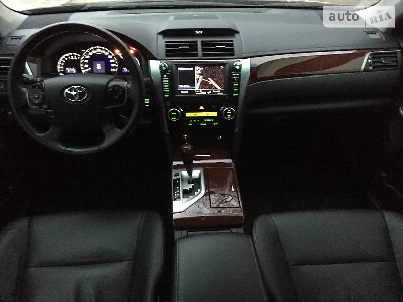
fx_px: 338
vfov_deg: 48.2
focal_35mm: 29
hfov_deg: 61.7
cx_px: 202
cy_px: 151
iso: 1600
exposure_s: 1/17
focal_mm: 4.2
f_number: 2.2
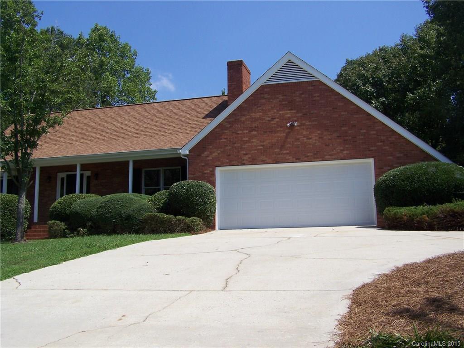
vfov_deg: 37.7
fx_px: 509
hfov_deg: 49.0
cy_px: 174
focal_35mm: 38
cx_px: 232
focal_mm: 6.3
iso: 64
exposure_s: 1/500
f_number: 4
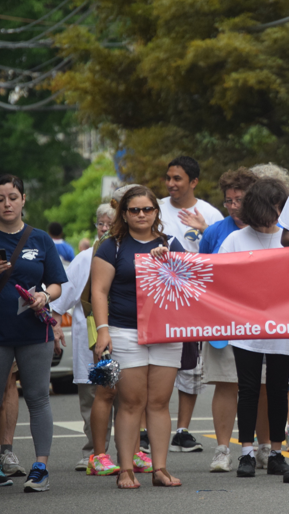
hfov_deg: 2.6
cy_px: 257
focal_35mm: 471
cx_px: 315
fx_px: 6416
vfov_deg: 4.6
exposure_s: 1/500
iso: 1000
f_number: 5.6
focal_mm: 200
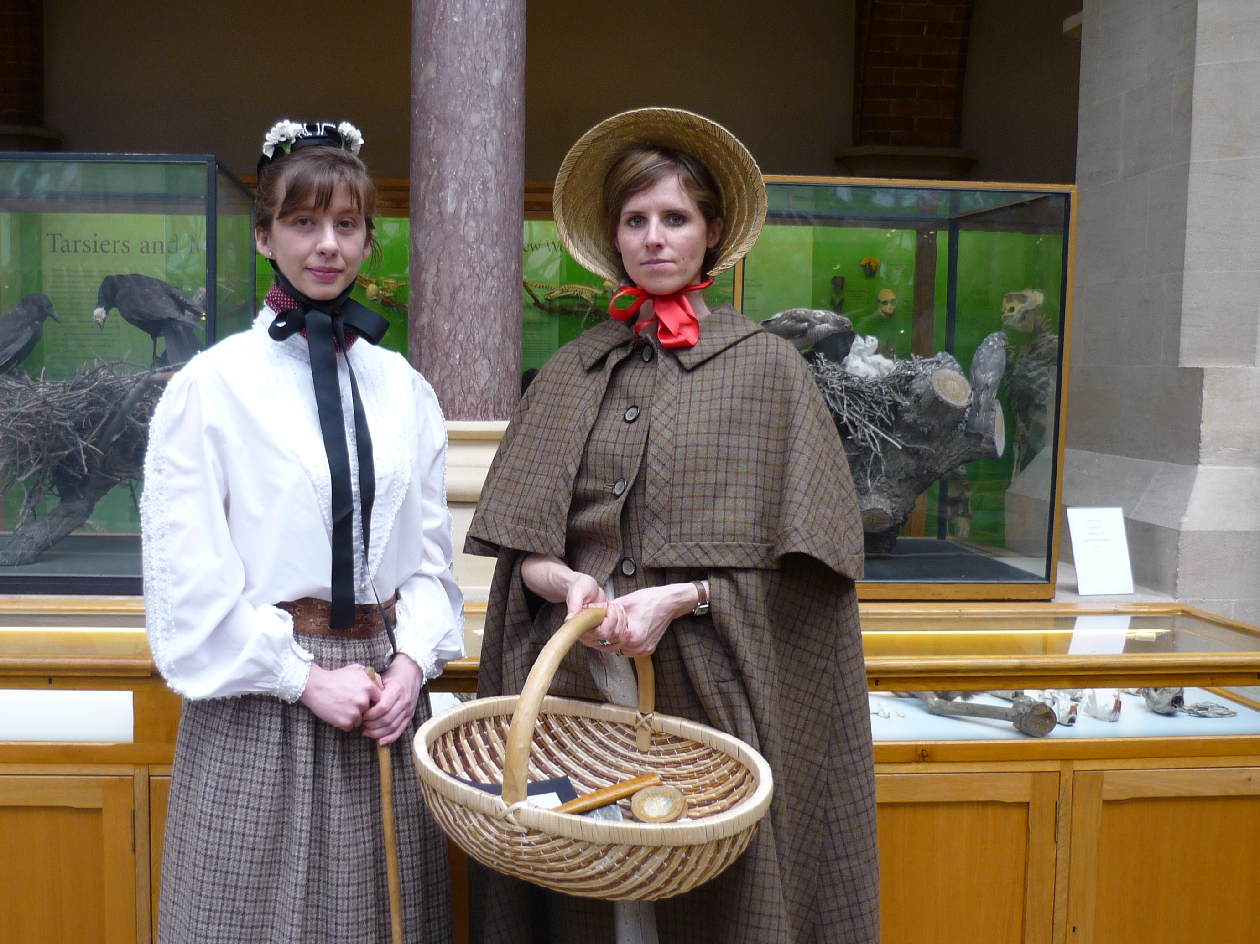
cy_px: 510
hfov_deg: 47.7
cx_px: 528
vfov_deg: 36.8
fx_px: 1419
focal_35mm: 39
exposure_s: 1/40
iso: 100
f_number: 2.8
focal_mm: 5.5
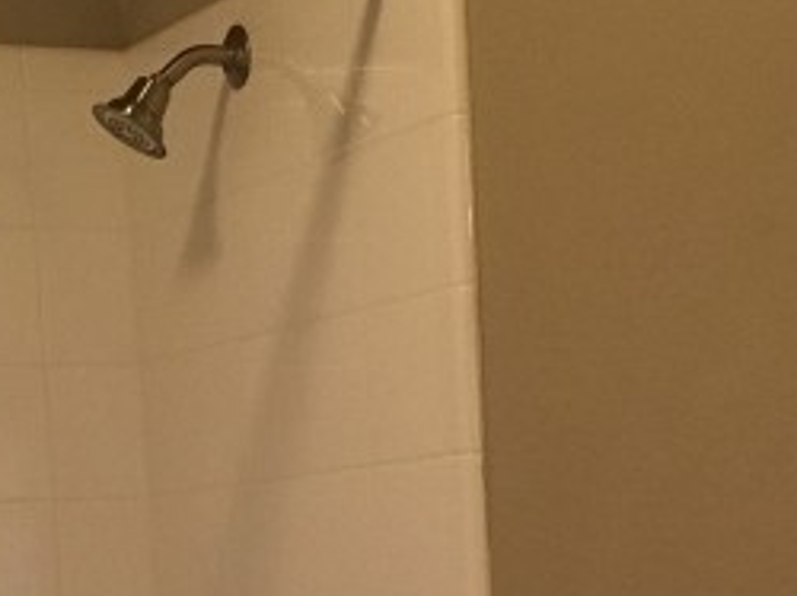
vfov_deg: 11.6
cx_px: 469
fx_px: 2737
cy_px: 1033
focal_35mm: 119
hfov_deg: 16.6
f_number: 2.2
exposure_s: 1/30
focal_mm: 4.15
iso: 160
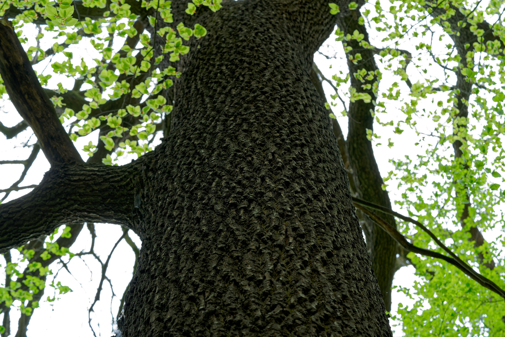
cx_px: 252
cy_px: 168
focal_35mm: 90
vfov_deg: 15.2
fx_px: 1262
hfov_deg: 22.6
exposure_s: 1/160
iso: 800
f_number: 8
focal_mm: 90
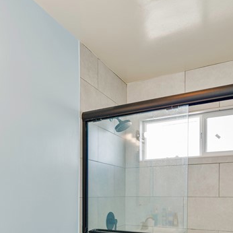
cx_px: 103
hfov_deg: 51.0
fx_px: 244
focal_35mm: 32
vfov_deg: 47.1
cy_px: 200
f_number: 4
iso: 400
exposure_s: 1/60
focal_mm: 12
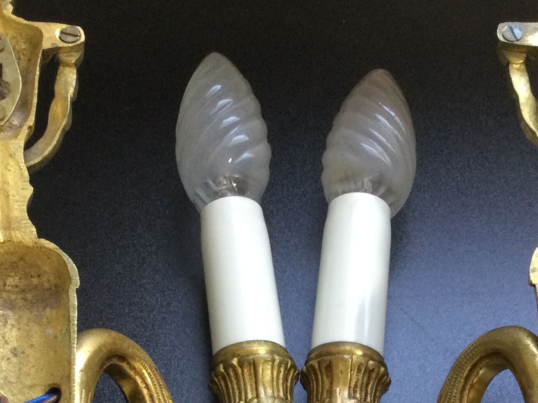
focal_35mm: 77
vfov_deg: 18.3
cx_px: 302
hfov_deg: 25.3
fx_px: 1197
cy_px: 457
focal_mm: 3.3
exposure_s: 1/33
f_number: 2.4
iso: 100
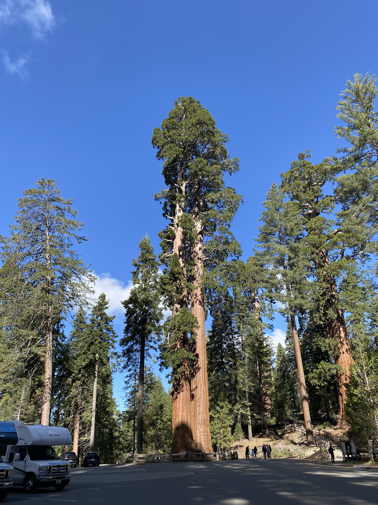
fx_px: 379
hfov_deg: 53.1
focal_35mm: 26
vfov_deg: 67.3
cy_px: 252
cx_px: 189
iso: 32
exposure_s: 1/1124
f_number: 1.8
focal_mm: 4.25
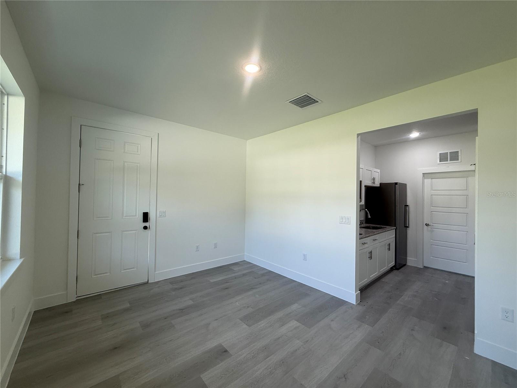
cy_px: 194
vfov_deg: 85.7
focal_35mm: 14
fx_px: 209
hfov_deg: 102.1
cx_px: 258
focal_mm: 2.22
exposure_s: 1/120
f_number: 2.2
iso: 80
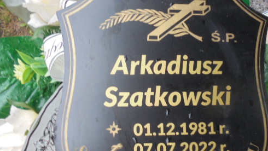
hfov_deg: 53.7
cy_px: 96
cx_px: 156
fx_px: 263
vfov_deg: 31.8
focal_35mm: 37
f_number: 3.5
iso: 100
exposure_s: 1/80
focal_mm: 4.6
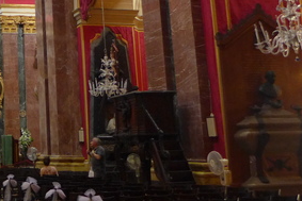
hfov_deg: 29.3
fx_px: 512
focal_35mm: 61
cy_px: 49
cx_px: -40
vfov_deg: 22.1
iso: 400
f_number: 1.4
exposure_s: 1/60
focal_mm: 4.7
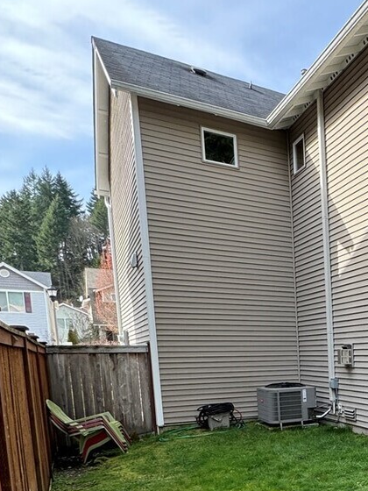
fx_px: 510
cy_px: 413
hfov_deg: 31.6
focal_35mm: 36
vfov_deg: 47.7
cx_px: 464
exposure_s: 1/277
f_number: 2.2
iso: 40
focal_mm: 2.22
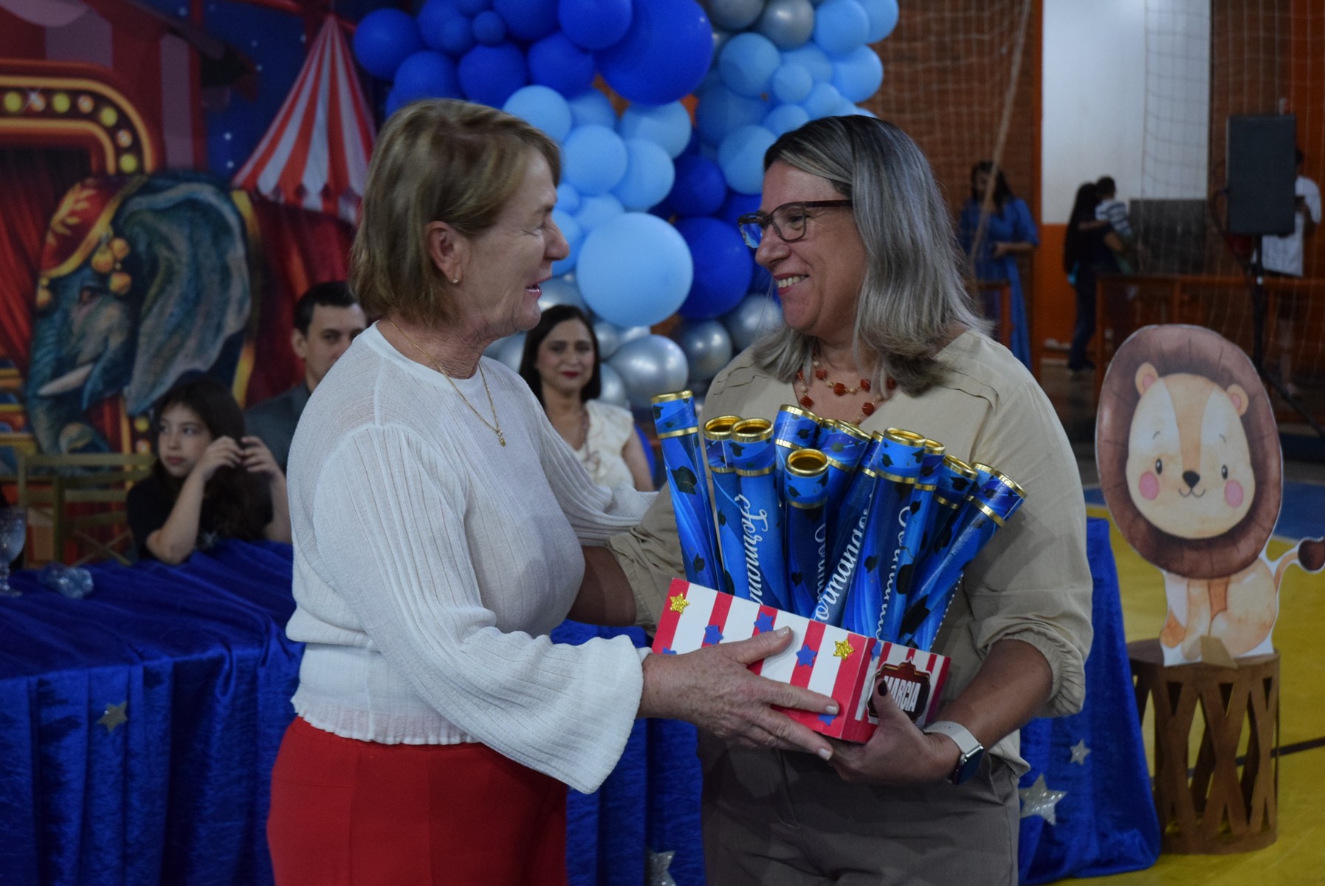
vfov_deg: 20.7
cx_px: 662
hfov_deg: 30.5
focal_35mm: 66
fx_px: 2431
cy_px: 443
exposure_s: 1/60
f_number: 4.2
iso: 2000
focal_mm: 44
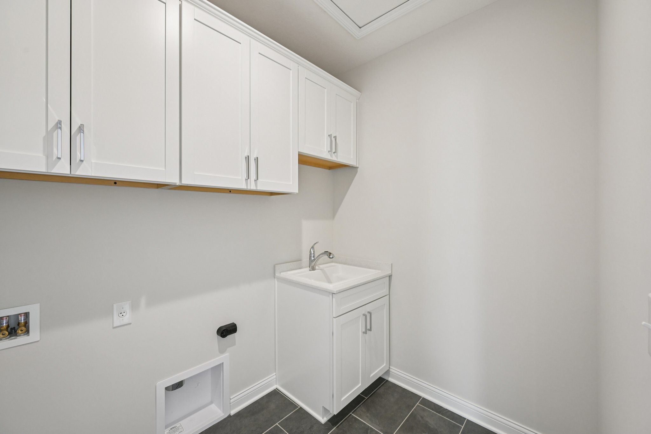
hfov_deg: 104.3
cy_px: 217
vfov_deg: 81.2
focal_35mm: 14
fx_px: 253
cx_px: 326
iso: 250
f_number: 8
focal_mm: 14
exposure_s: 1/15
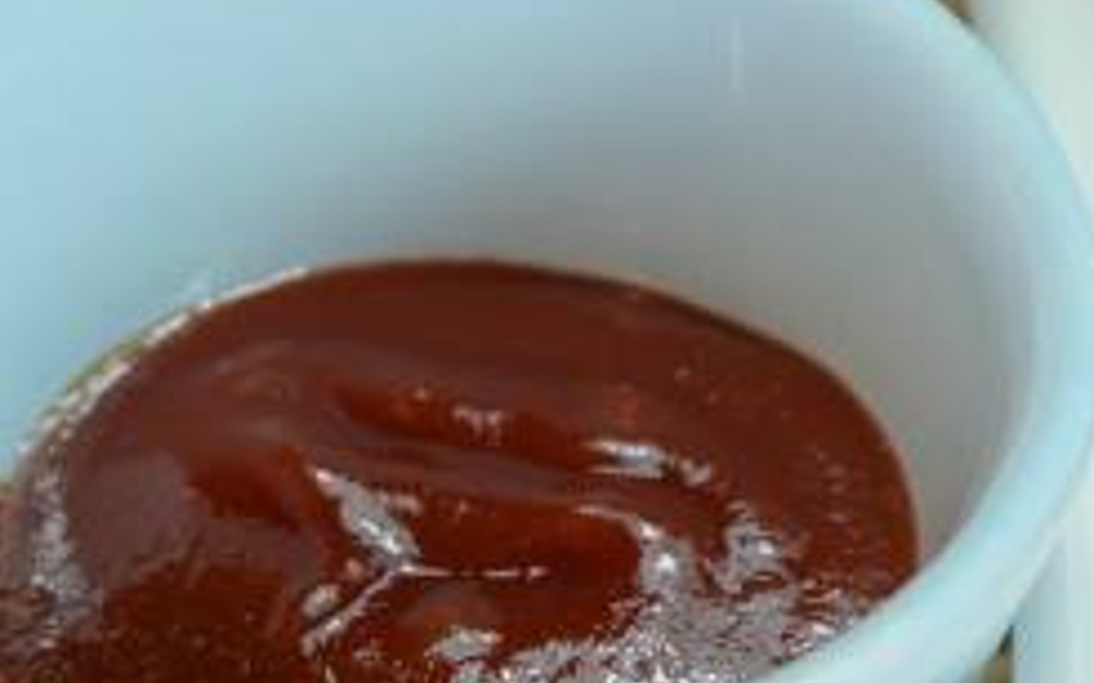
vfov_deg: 2.9
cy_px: 330
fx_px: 13354
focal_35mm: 448
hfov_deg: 4.6
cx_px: 1853
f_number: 6.3
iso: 400
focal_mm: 105
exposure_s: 1/100
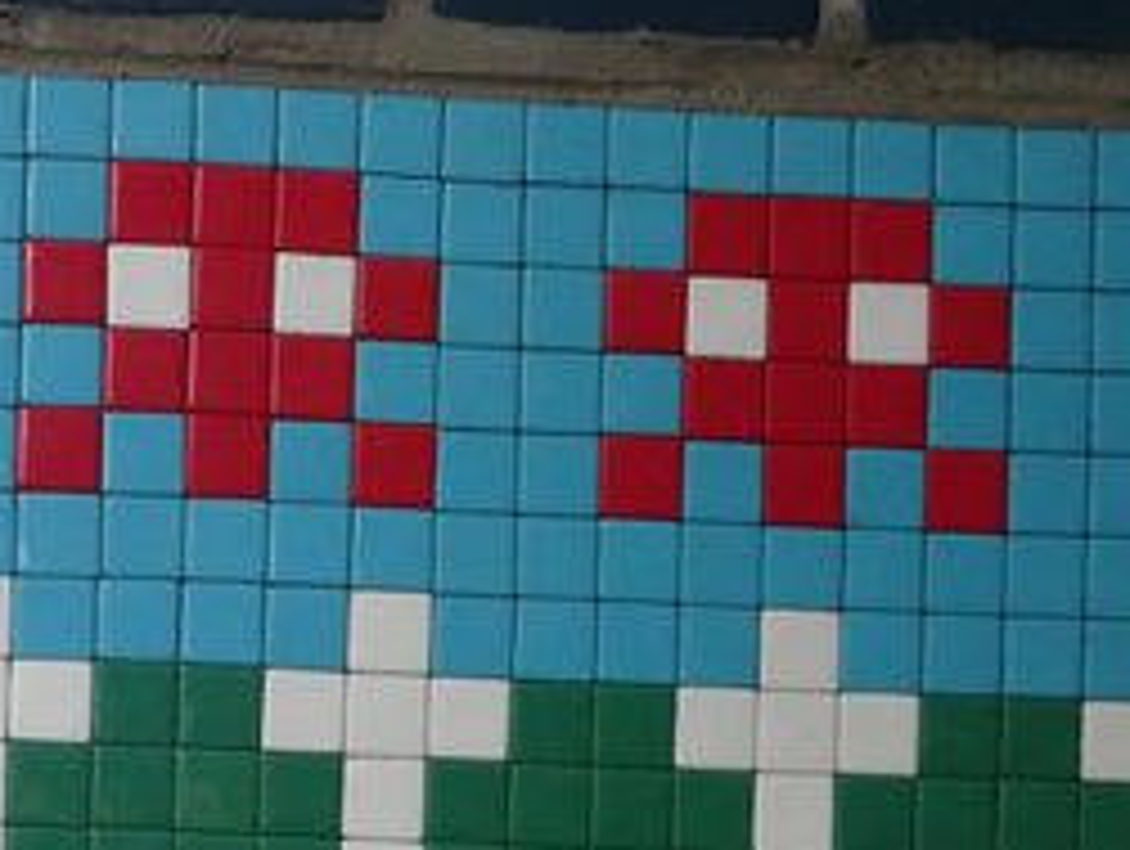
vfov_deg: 10.5
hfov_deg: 14.1
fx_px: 4577
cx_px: 455
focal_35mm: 140
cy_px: 1007
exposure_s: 1/250
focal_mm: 7.58
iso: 400
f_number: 4.5
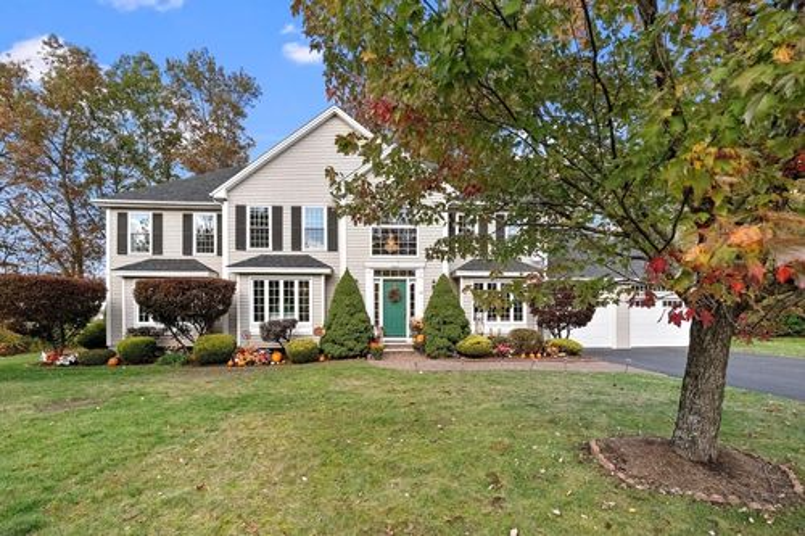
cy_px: 268
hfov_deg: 96.8
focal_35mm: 16
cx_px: 402
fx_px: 358
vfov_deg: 73.7
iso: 320
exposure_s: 1/25
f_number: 8
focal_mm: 16
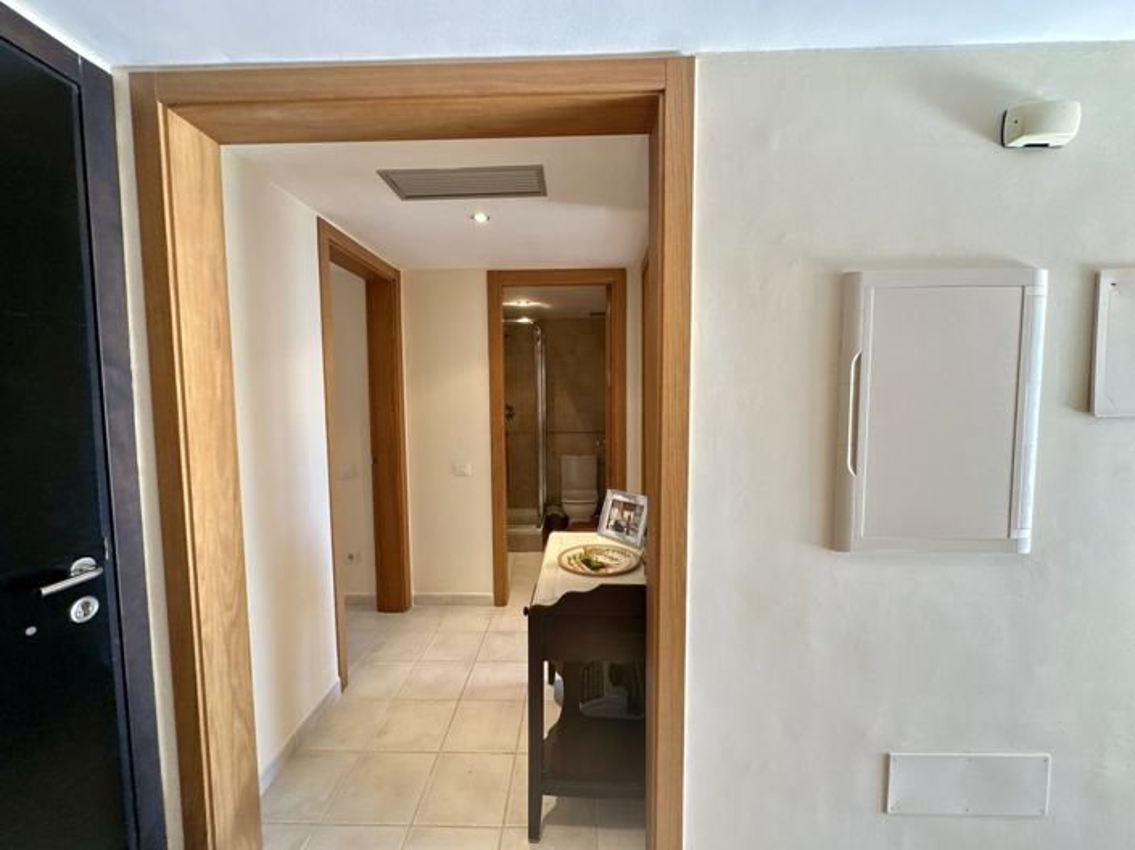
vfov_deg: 85.6
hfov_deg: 102.1
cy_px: 425
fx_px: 459
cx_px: 568
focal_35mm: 14
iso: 100
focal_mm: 2.22
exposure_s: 1/100
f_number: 2.2
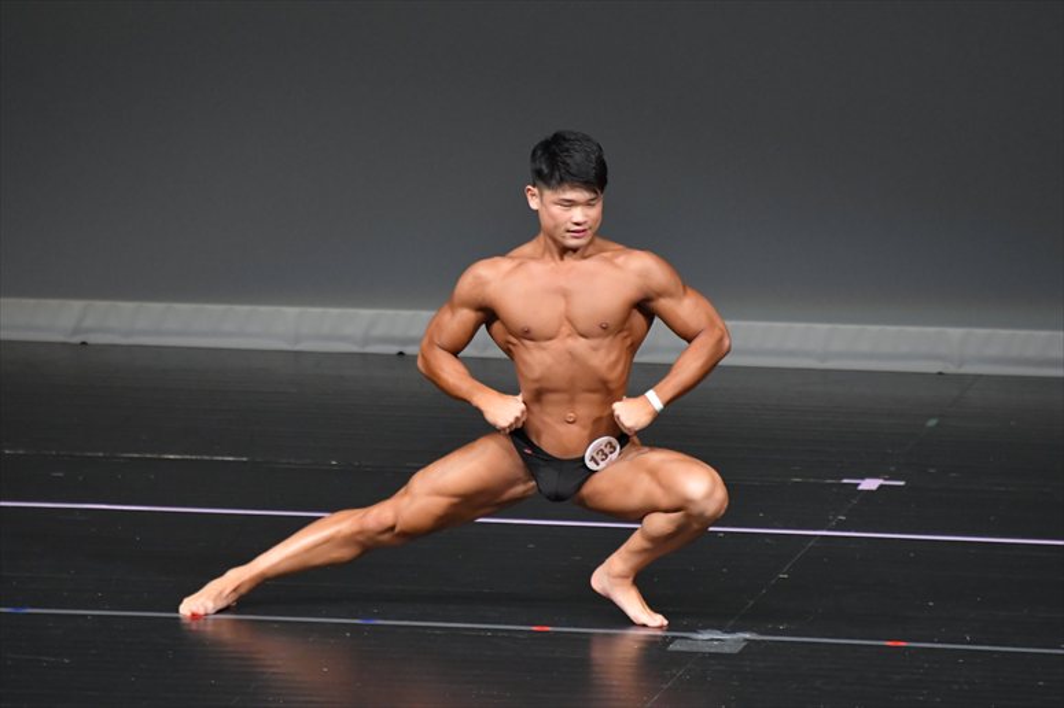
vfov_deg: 3.1
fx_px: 13294
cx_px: 532
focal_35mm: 450
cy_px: 354
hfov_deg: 4.6
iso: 4000
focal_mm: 300
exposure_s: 1/400
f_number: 5.6
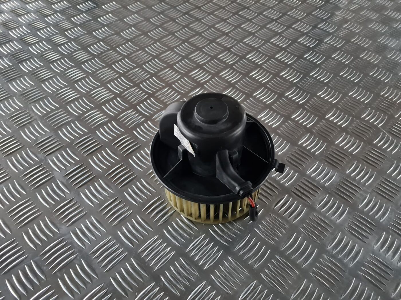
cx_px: 200
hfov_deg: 67.3
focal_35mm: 26
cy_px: 150
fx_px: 301
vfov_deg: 53.1
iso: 640
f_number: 1.8
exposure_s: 1/25
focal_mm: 5.4
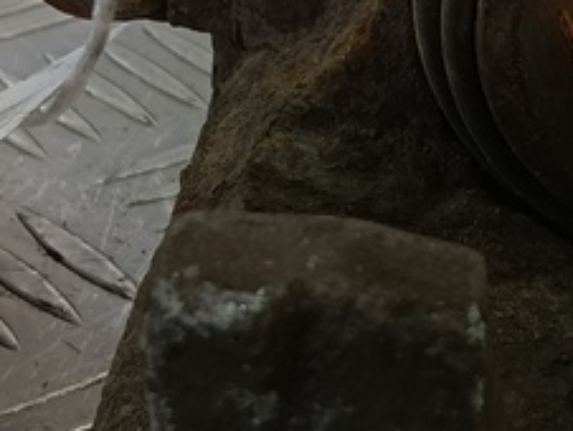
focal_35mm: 104
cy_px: 185
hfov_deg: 17.8
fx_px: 1723
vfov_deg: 14.3
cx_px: 728
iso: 122
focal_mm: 4.11
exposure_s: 1/100
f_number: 1.6
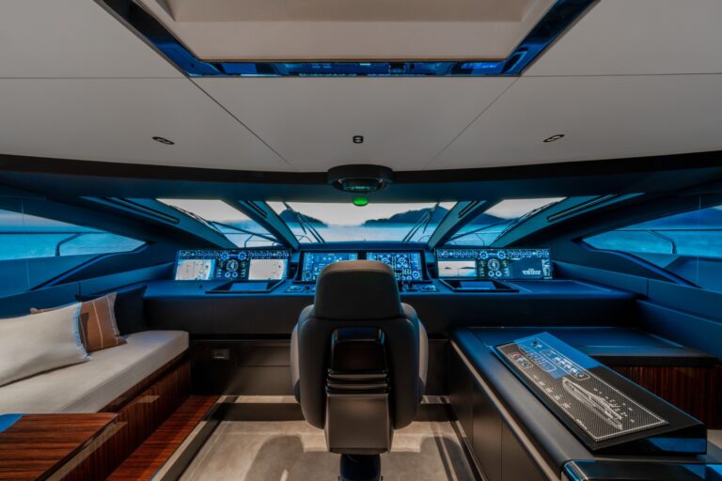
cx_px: 361
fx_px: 261
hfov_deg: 108.3
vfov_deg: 85.4
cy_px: 240
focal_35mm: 13
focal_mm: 13
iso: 320
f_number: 18
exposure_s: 3.2
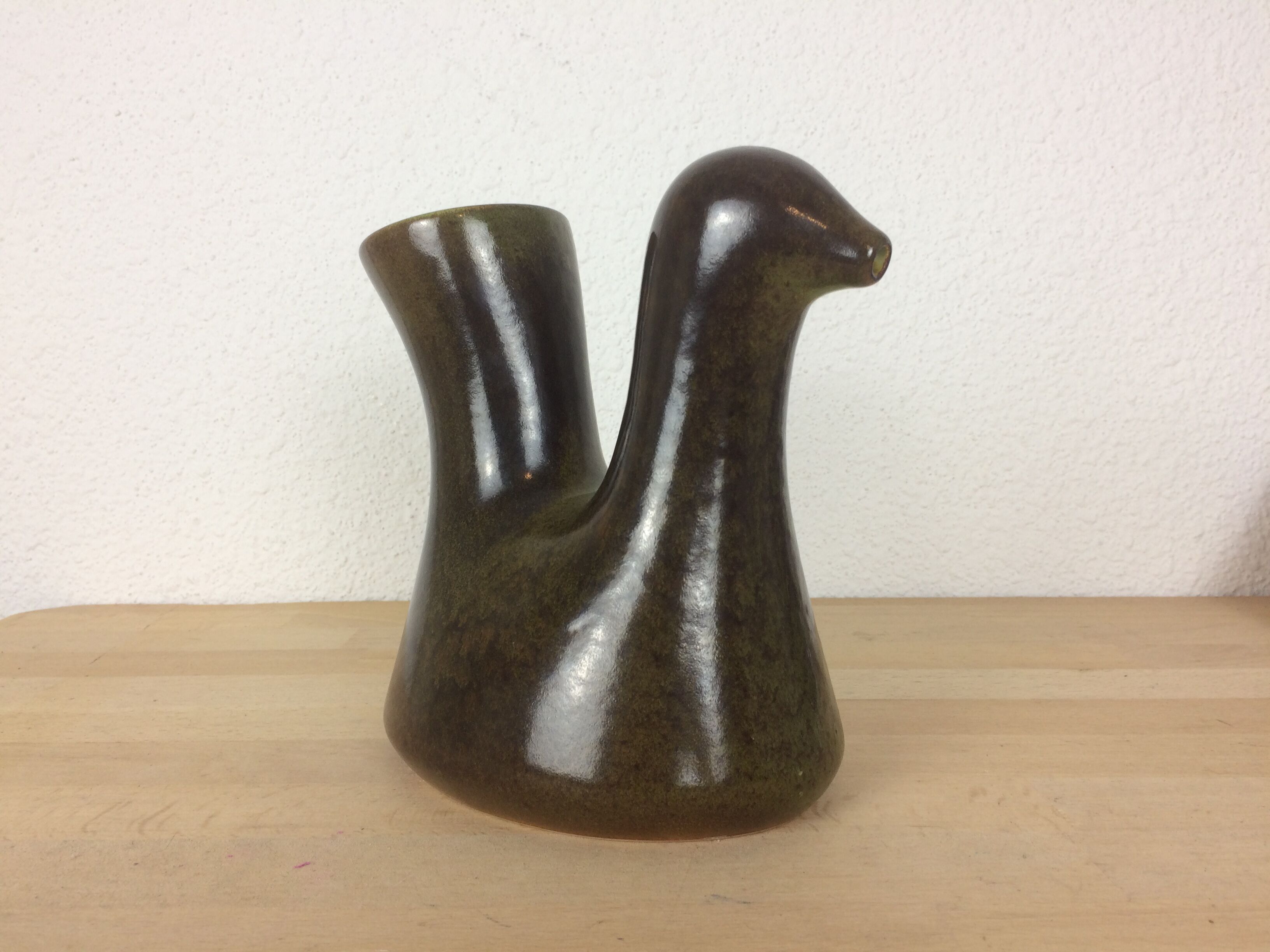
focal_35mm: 29
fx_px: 1064
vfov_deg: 48.2
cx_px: 635
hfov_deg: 61.7
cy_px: 476
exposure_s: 1/50
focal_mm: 4.15
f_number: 2.2
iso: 40
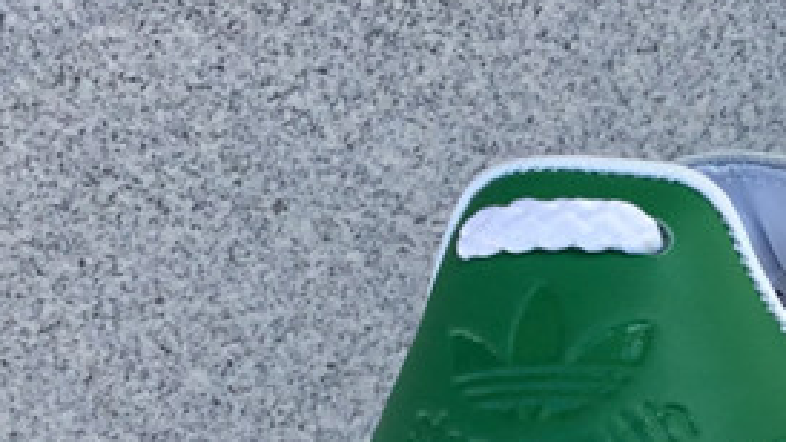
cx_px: 823
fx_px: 2313
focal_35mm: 111
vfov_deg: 10.8
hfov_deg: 18.7
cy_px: 443
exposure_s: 1/476
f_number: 2.4
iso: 25
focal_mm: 3.3
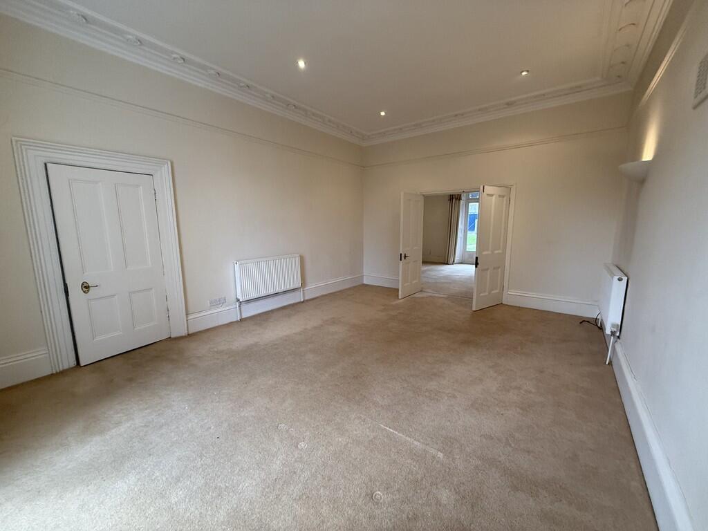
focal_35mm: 14
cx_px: 354
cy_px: 266
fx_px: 286
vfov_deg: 85.7
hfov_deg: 102.1
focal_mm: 2.22
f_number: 2.2
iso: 320
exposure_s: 1/100
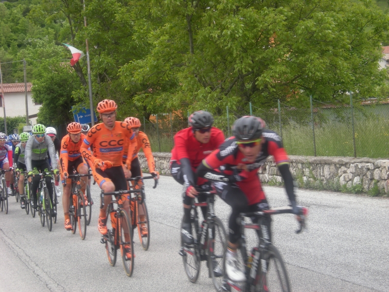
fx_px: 1146
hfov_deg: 19.3
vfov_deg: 14.5
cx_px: 194
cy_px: 146
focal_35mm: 102
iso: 64
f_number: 5.6
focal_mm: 17
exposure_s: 1/119
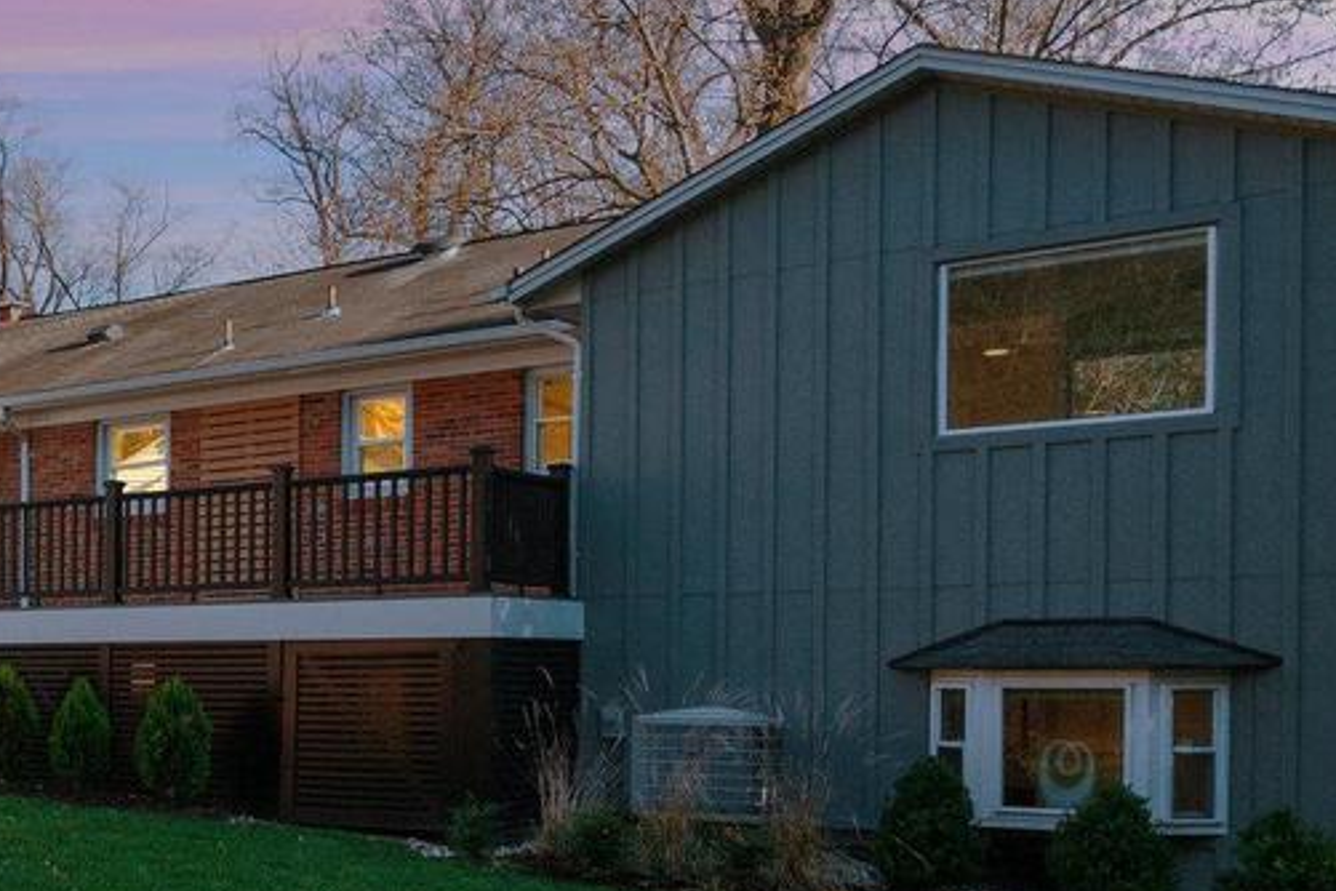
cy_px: 542
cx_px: -427
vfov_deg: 29.2
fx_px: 1707
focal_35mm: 46
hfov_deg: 31.9
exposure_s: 1/800
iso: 1250
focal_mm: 16
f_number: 8
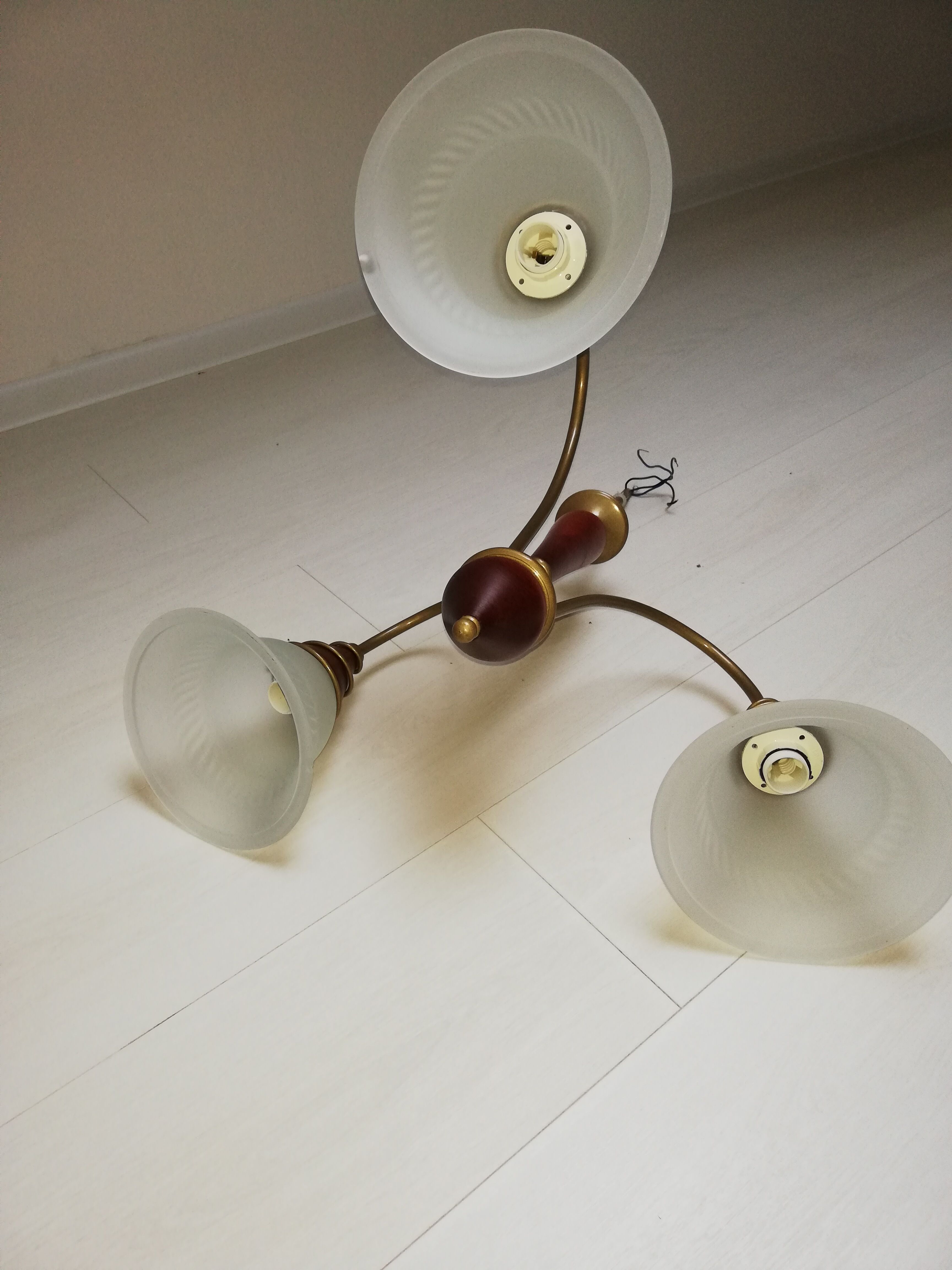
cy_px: 635
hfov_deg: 51.4
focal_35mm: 27
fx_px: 990
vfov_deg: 65.3
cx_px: 476
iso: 200
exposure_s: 1/60
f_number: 2.2
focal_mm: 3.81
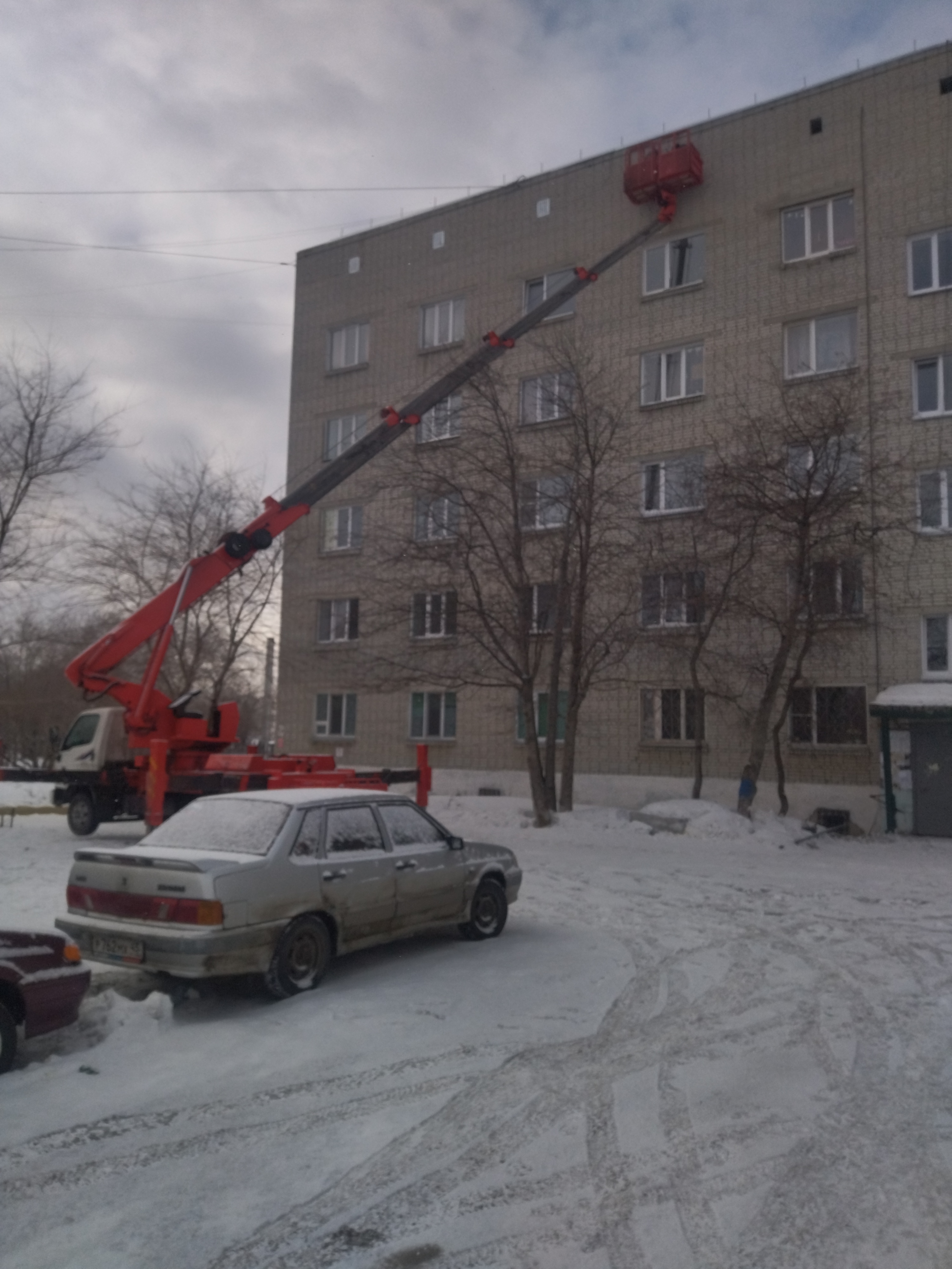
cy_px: 634
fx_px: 990
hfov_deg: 51.4
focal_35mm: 27
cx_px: 476
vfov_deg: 65.3
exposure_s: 1/5620
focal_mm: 4.74
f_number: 1.79
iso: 100
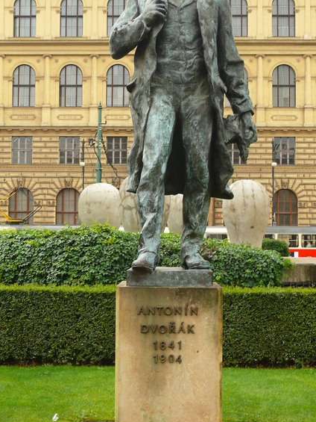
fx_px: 840
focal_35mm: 69
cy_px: 184
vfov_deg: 28.1
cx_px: 132
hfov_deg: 21.3
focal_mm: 11
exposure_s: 1/30
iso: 100
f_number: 3.2
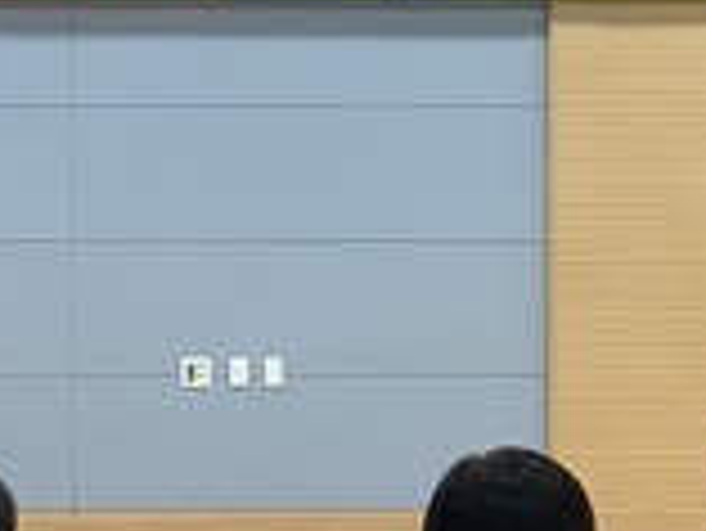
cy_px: 522
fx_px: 4062
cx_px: 144
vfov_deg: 7.4
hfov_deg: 9.9
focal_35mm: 199
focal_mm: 6
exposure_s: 1/60
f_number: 2.4
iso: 80
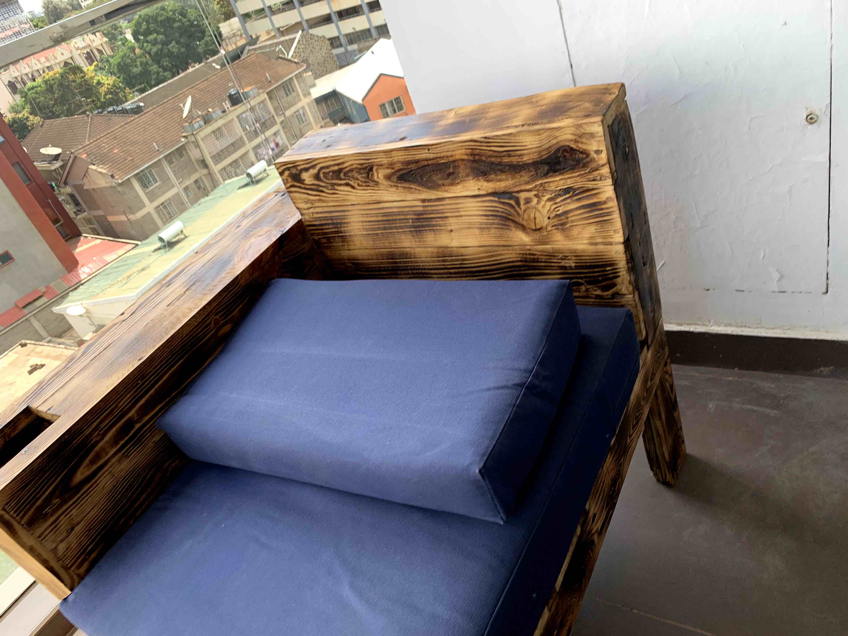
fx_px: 637
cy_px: 318
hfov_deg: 67.3
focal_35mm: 26
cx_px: 424
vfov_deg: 53.1
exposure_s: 1/356
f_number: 1.8
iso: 25
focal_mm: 4.25
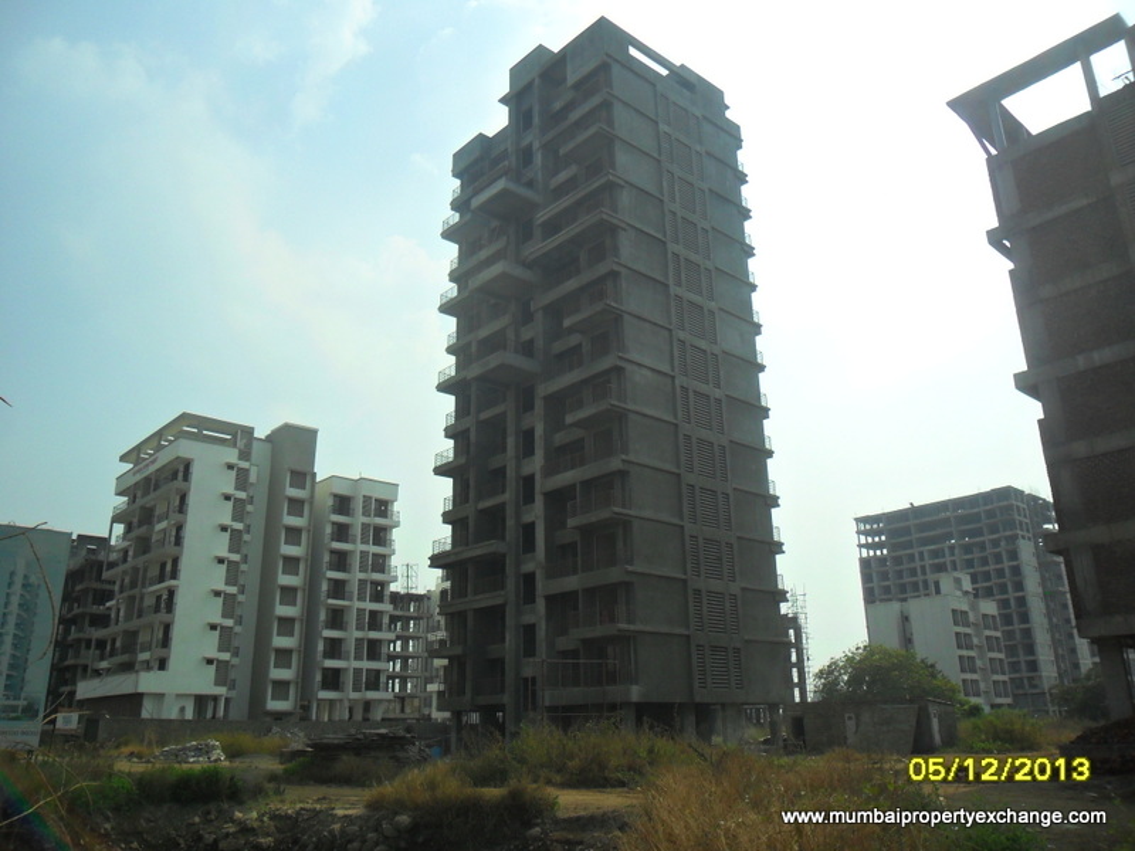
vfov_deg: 51.4
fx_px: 885
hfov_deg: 65.3
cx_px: 568
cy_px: 426
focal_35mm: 27
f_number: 8.9
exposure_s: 1/350
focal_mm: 4.9
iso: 100
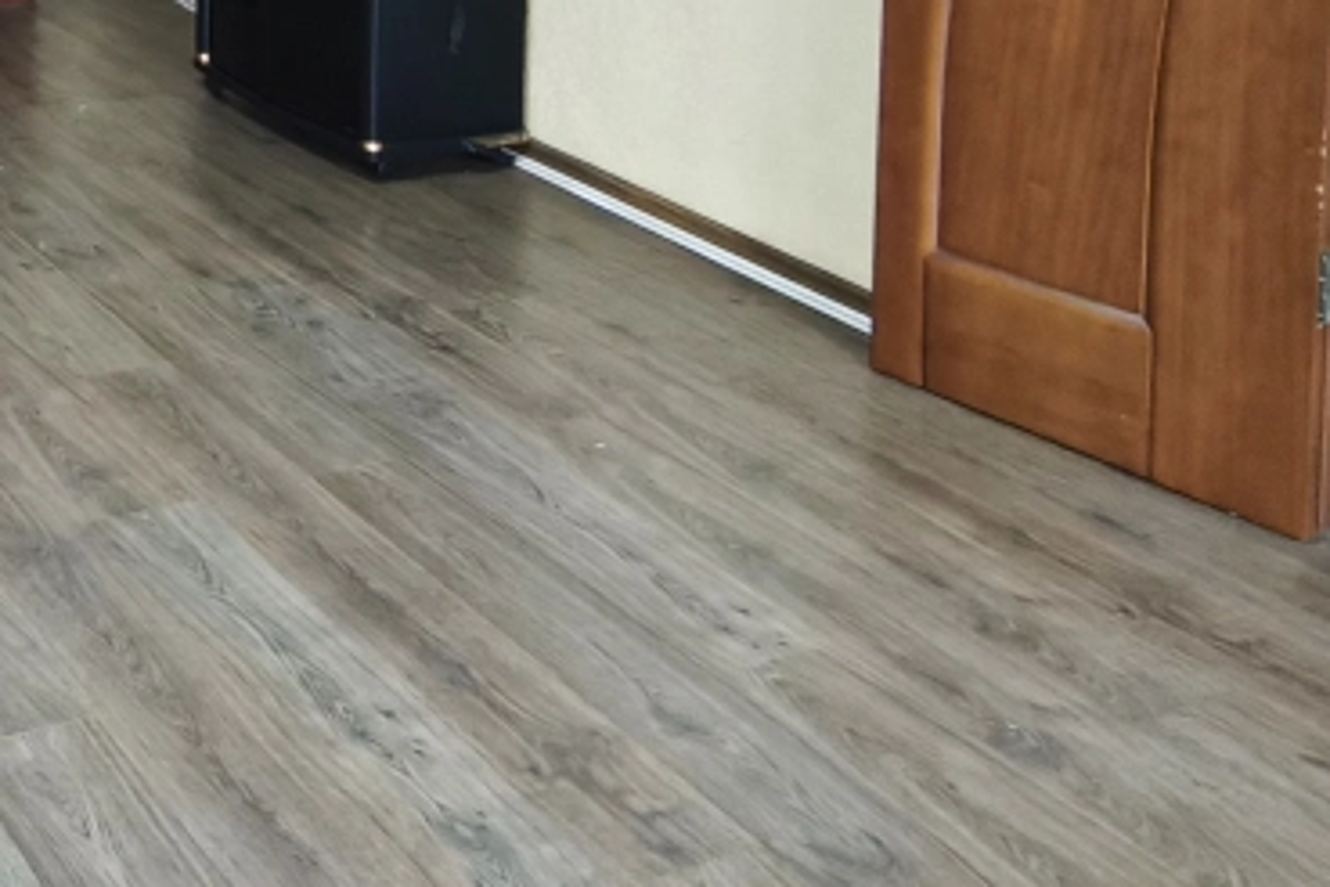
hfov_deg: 32.2
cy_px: -424
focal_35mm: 53
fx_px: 1958
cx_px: -198
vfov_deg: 21.6
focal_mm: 1.91
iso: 500
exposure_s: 1/33.3
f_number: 2.2
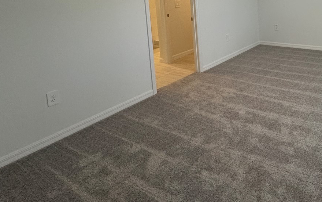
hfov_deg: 60.1
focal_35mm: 27
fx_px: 237
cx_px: 278
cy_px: 6
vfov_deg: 41.0
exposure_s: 1/120
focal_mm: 2.22
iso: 200
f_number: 2.2
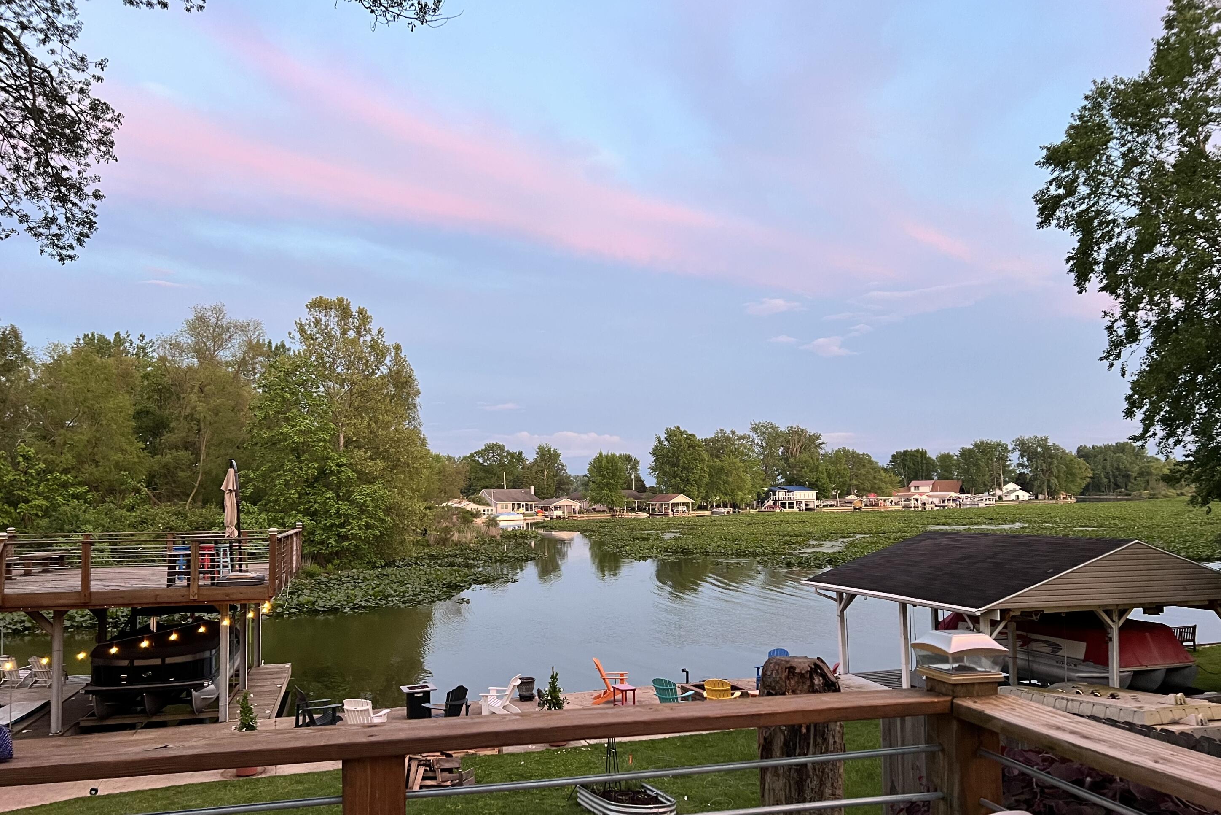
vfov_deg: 46.3
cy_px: 453
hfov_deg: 65.5
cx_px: 592
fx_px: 950
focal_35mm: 28
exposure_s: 1/60
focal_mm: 5.7
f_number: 1.5
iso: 160
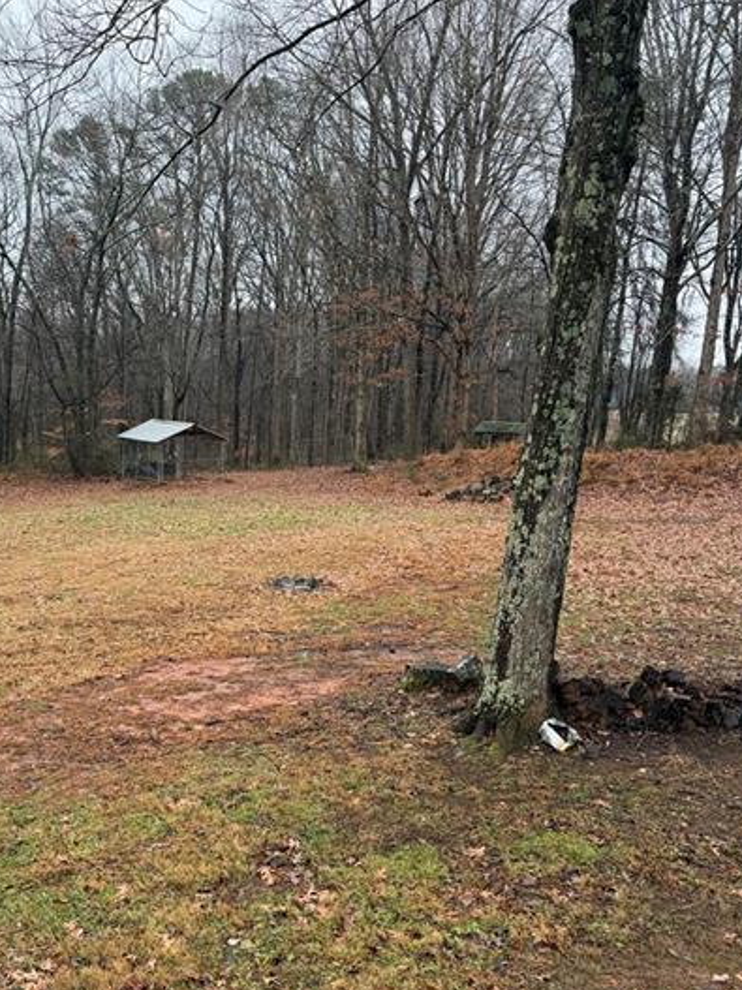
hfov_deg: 40.3
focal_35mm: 35
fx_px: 1001
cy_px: 565
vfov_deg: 52.5
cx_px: 257
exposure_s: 1/166
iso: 64
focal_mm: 6.76
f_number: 1.78
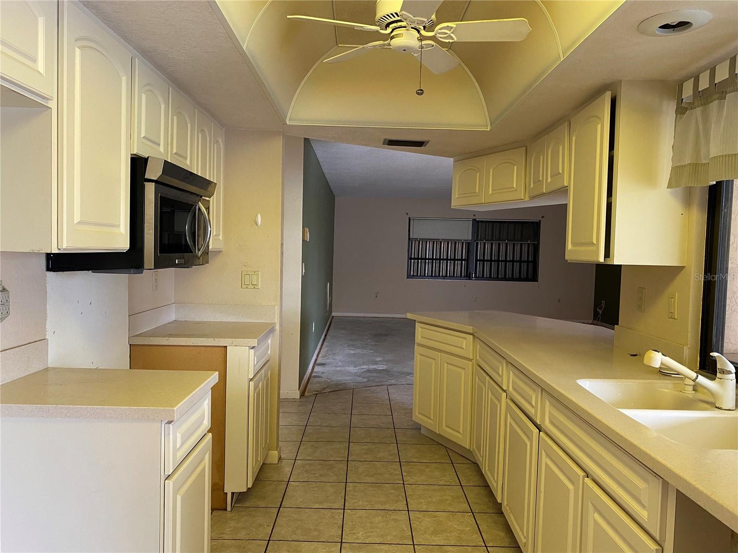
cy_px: 276
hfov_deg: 67.3
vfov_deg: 53.1
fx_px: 554
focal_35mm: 26
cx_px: 369
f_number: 1.8
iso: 160
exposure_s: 1/60
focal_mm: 4.25
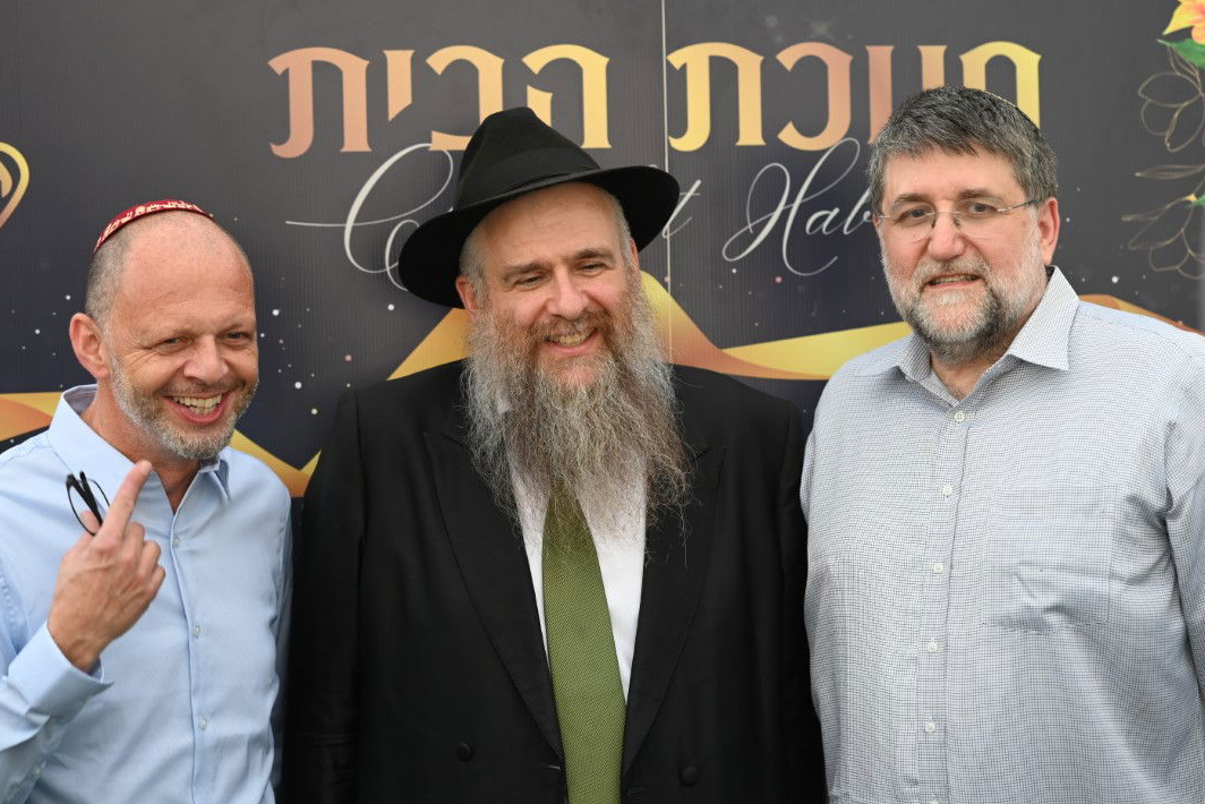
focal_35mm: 92
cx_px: 640
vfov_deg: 14.9
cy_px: 400
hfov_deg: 22.1
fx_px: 3080
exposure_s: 1/200
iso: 400
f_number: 2.8
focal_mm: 85
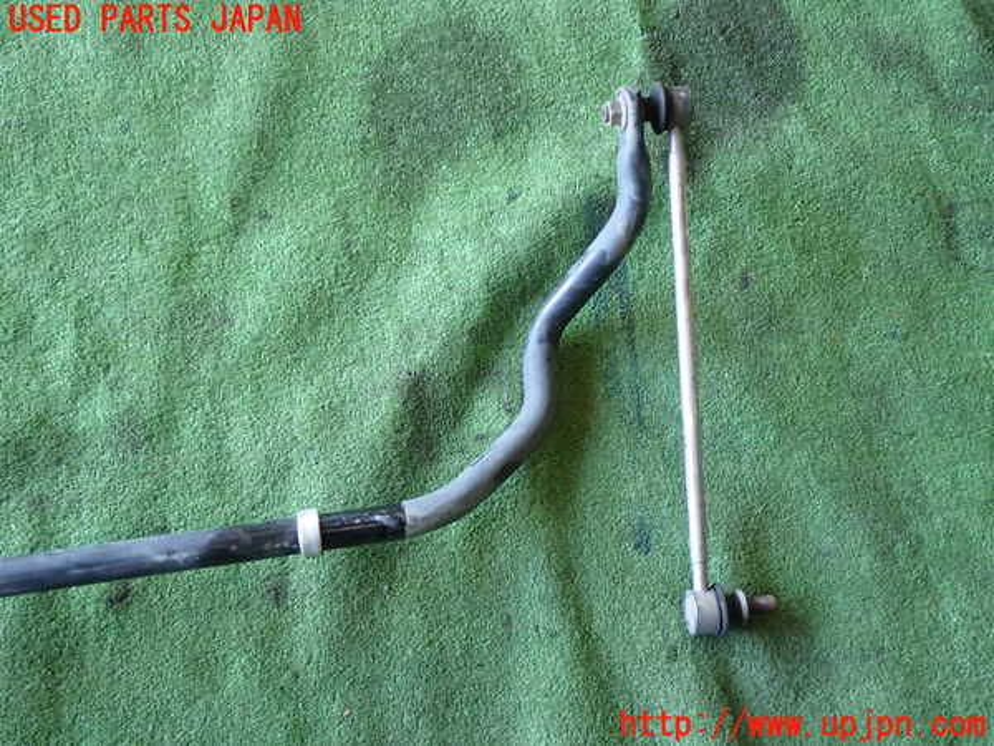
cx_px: 497
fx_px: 1091
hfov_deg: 49.0
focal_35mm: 38
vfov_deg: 37.7
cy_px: 373
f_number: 2.7
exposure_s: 1/40
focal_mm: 6.83
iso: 250
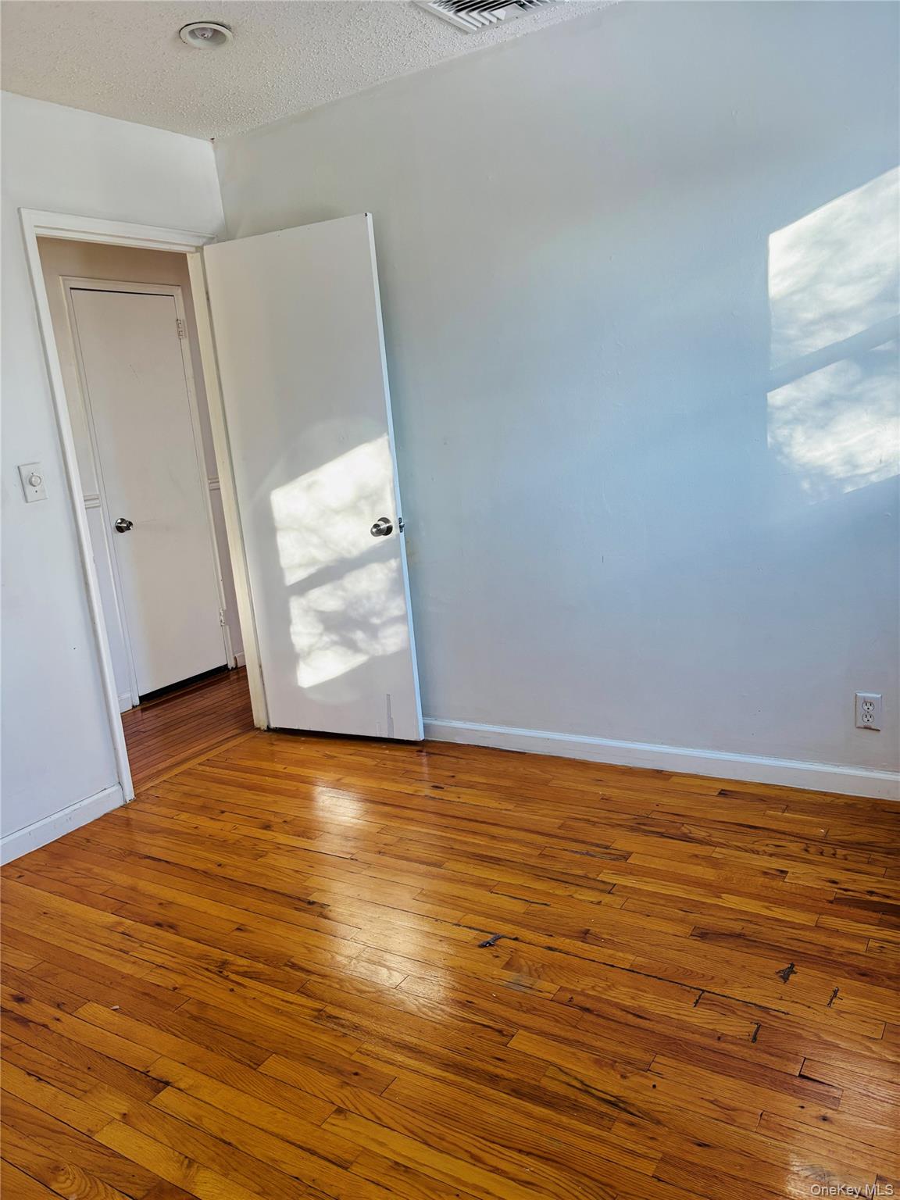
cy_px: 600
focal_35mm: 26
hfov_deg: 53.1
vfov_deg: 67.3
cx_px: 450
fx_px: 901
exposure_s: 1/110
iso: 125
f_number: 1.6
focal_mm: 5.96
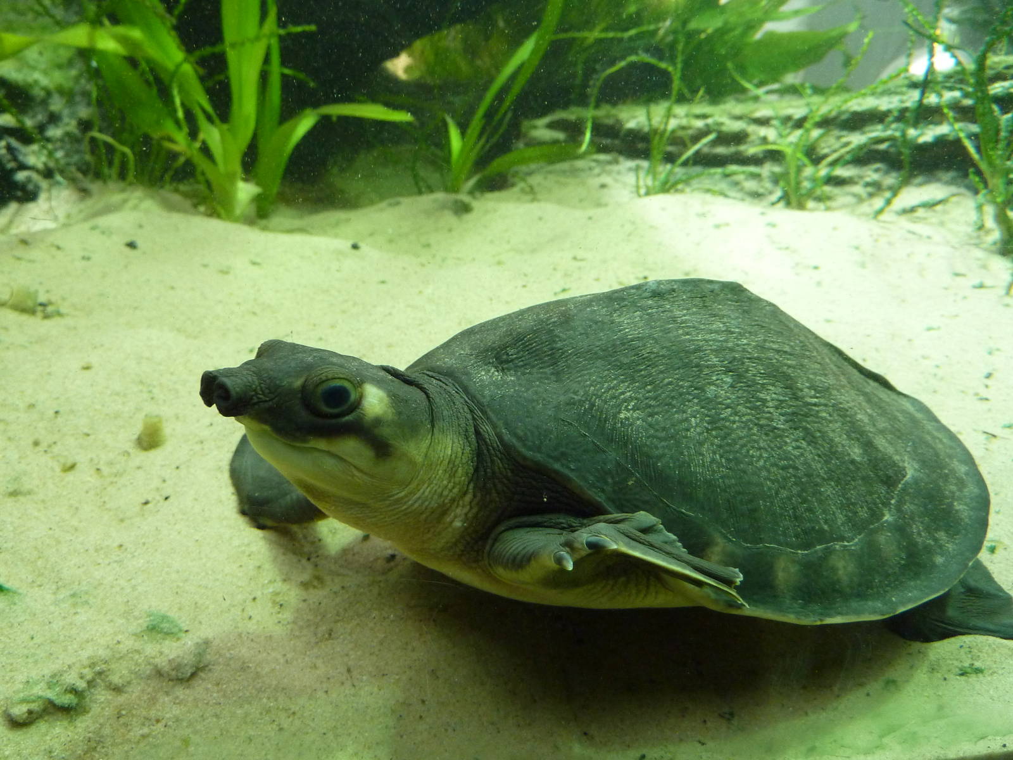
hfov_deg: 61.7
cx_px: 506
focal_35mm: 29
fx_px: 849
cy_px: 380
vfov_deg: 48.2
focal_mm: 4.7
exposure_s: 1/30
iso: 320
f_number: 3.4
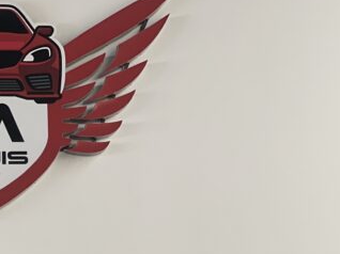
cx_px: -68
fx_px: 1904
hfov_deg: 10.0
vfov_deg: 7.6
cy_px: 255
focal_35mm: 194
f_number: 2.8
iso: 250
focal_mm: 9
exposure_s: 1/115
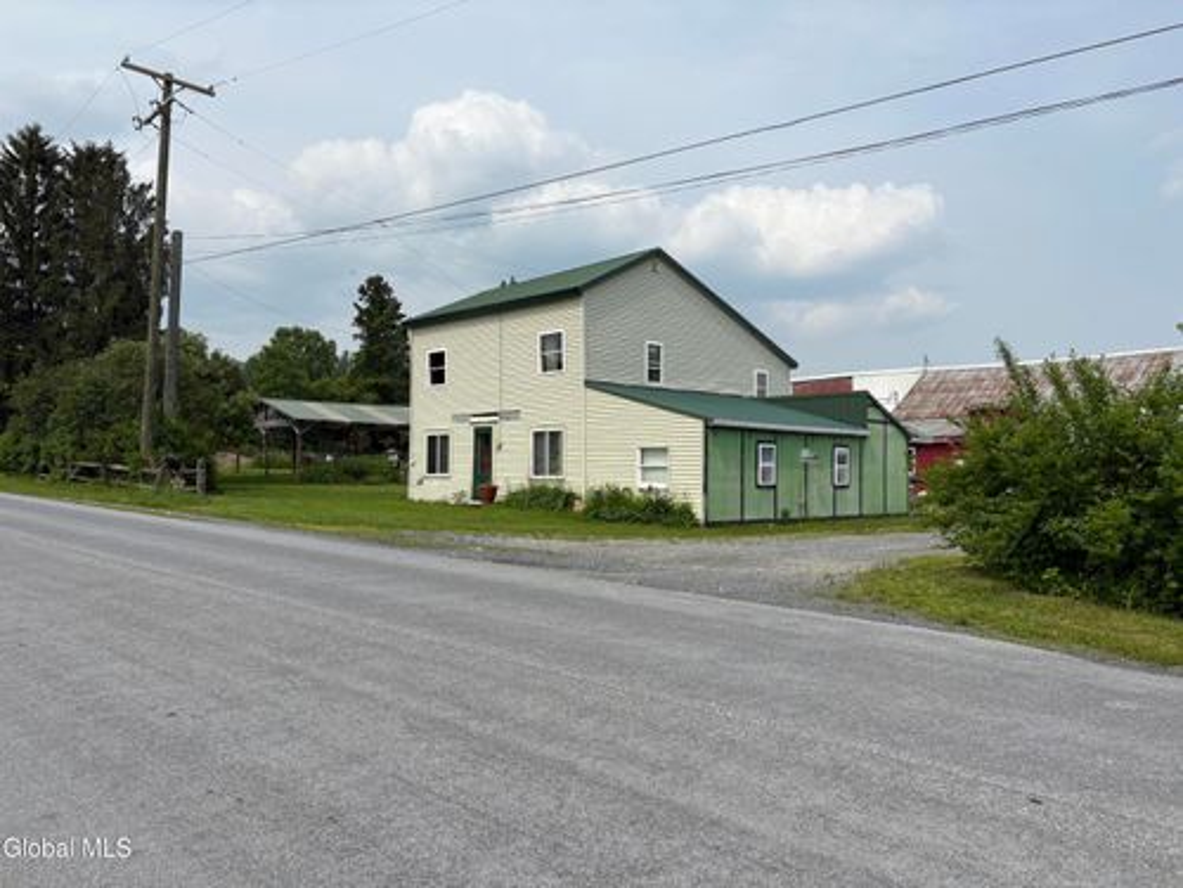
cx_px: 592
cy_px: 444
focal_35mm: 26
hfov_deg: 67.3
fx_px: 889
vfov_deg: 53.1
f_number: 1.6
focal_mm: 5.96
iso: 50
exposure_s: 1/4950
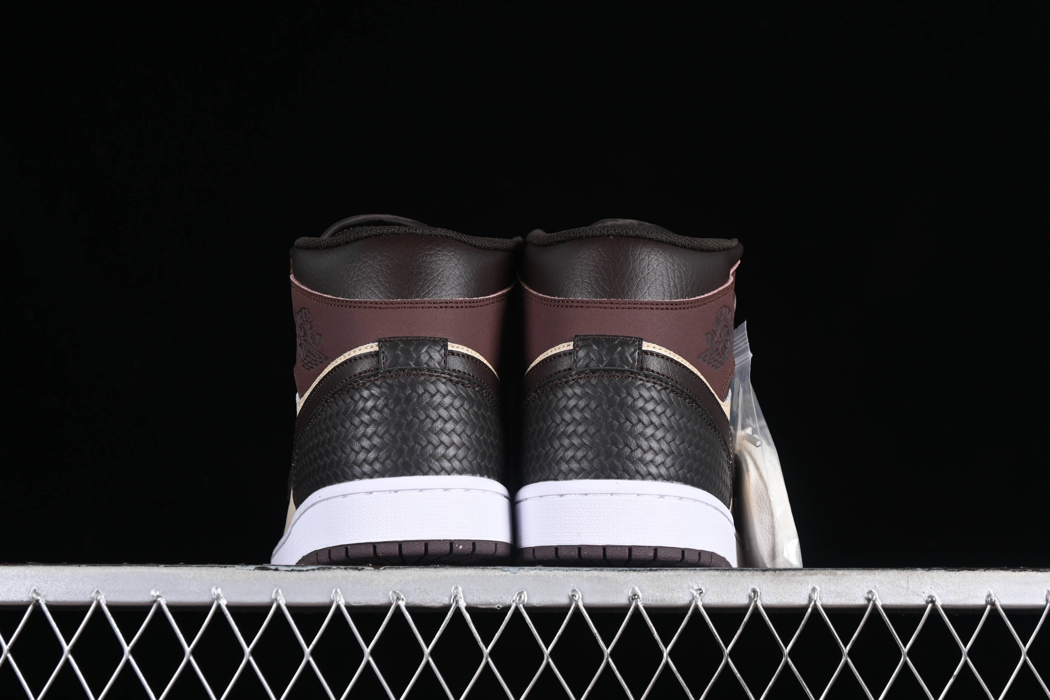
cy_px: 350
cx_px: 525
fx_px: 2187
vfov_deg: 18.2
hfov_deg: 27.0
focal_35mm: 75
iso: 160
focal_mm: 50
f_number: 6.3
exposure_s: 1/80
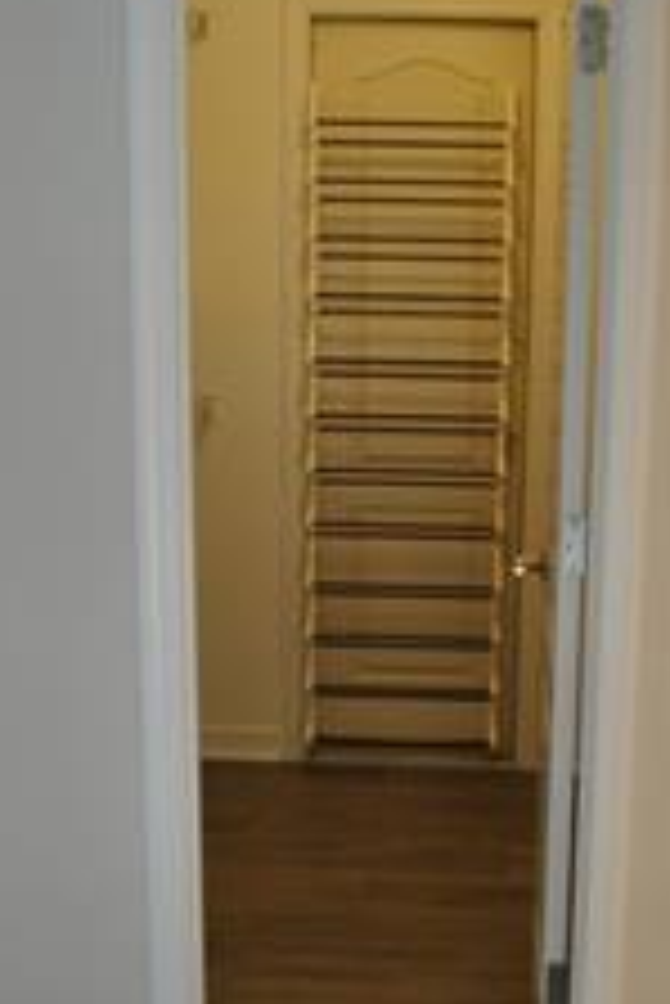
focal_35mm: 58
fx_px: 1617
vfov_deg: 34.4
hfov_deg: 23.4
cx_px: 418
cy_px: 581
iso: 200
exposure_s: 1/30
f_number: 3.5
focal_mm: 18
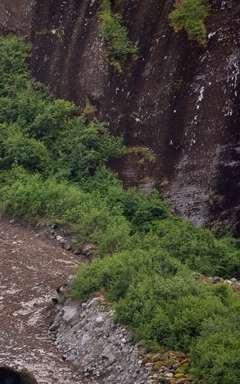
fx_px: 2616
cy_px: 221
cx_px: -208
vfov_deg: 8.4
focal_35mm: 250
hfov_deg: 5.2
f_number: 4.5
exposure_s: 1/200
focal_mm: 95
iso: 100
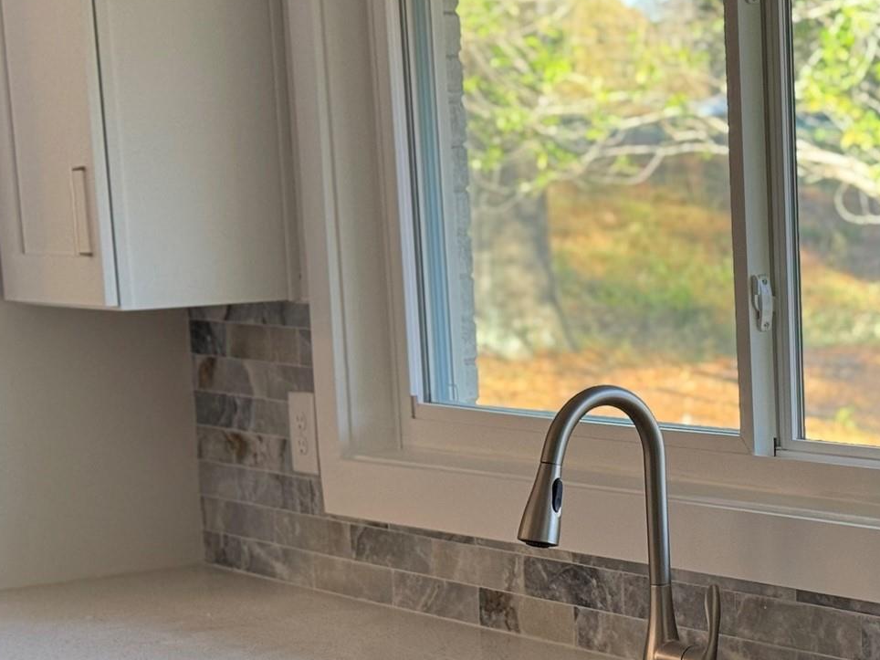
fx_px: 2593
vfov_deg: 14.4
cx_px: 723
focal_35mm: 102
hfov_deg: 19.0
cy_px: 572
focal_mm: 6.76
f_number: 1.78
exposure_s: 1/60
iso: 80
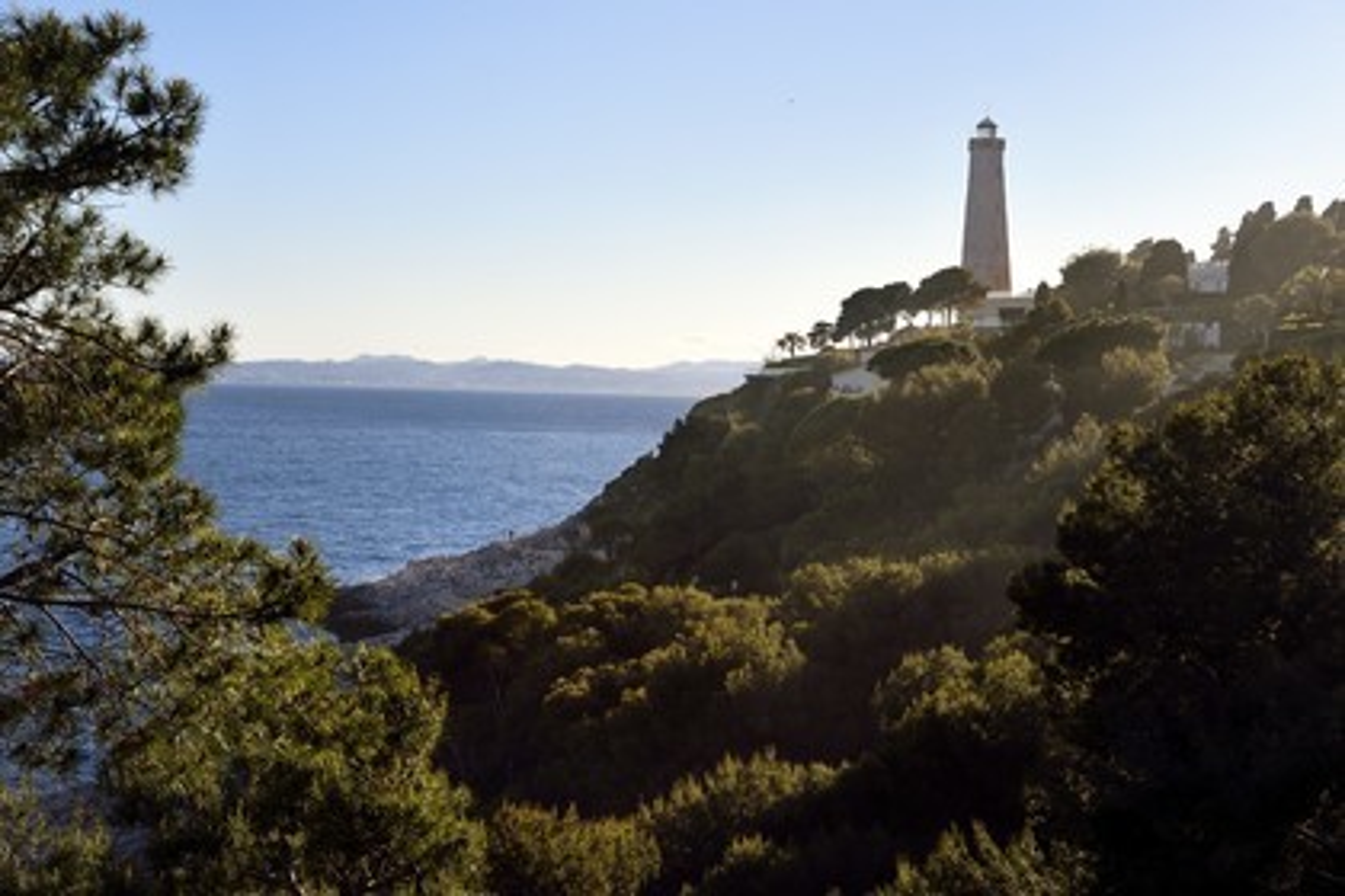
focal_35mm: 70
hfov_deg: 28.8
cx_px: 672
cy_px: 448
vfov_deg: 19.5
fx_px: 2615
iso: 250
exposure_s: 1/400
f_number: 14
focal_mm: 70
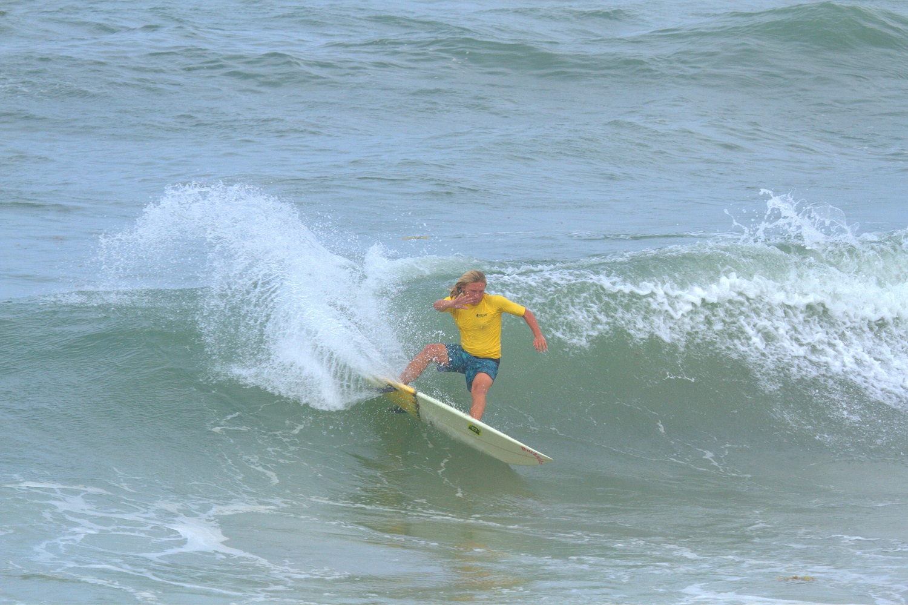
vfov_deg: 4.4
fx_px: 7892
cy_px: 302
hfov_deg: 6.6
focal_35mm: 313
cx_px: 454
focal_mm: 200
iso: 100
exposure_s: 1/800
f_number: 5.6
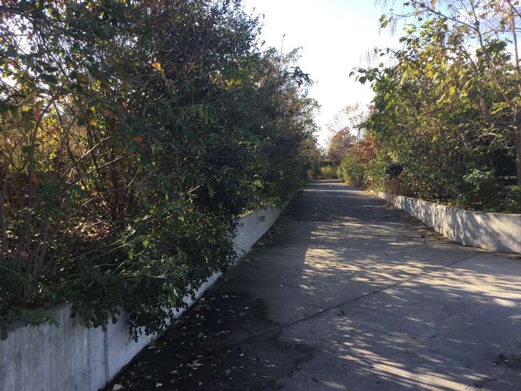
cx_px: 260
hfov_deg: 58.4
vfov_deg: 45.4
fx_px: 467
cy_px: 196
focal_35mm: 31
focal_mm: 3.3
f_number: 2.4
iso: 25
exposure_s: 1/354
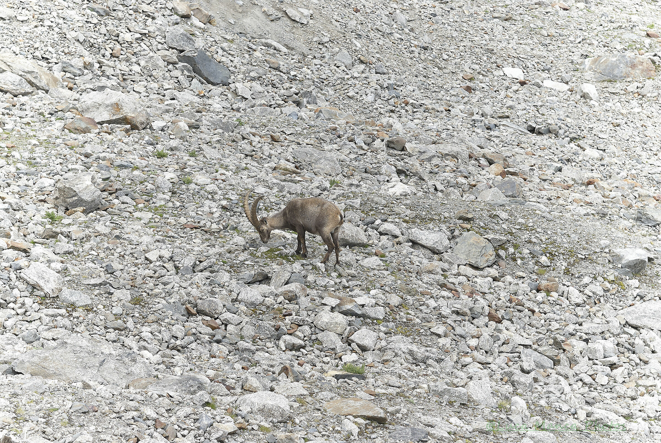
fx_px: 1379
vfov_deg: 18.2
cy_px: 222
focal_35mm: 75
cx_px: 330
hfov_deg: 27.0
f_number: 5.6
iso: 100
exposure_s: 1/320
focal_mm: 50
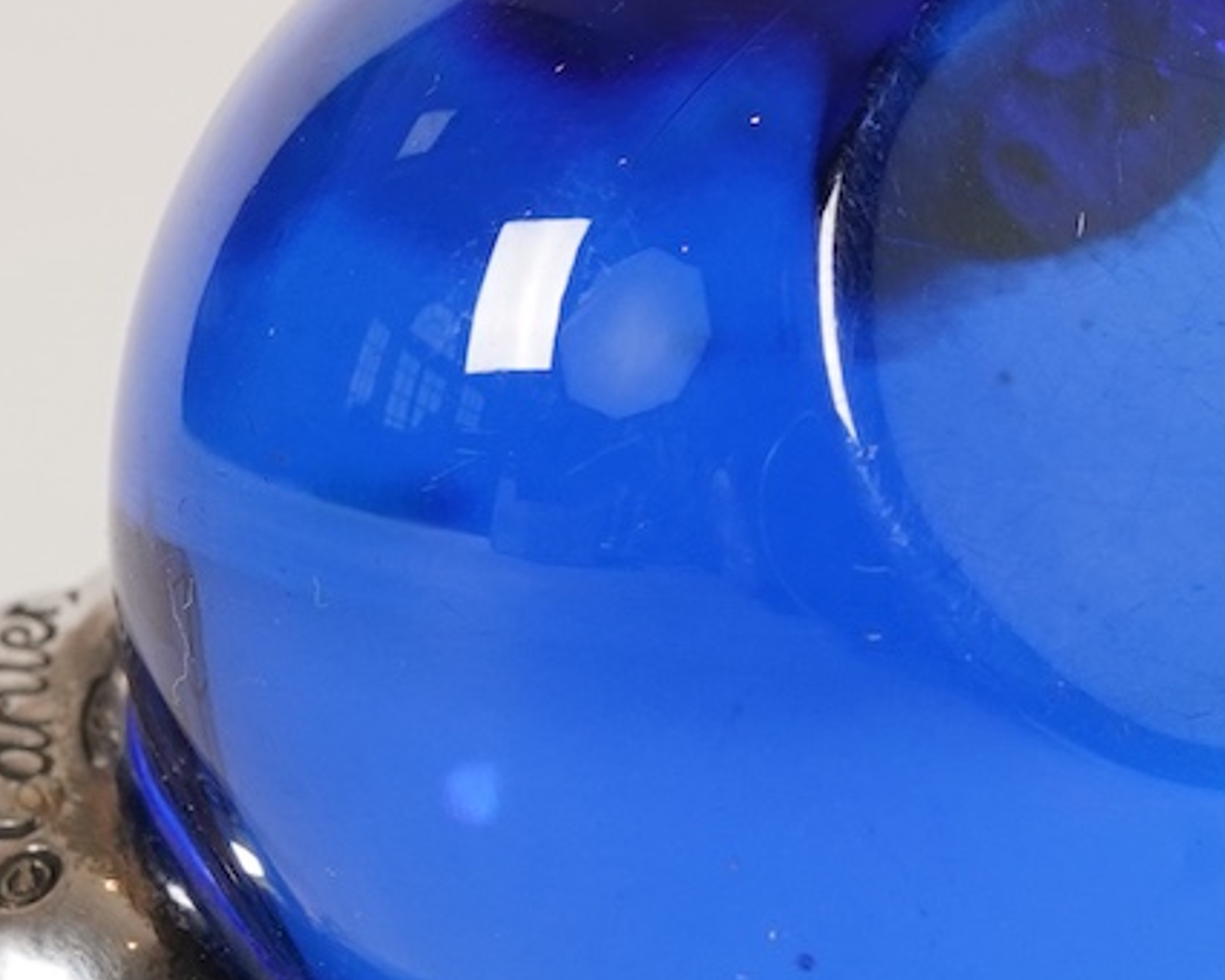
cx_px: 748
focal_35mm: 156
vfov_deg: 9.9
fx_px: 5657
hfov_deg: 12.4
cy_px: 491
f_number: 22
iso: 400
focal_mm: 30
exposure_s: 1/125
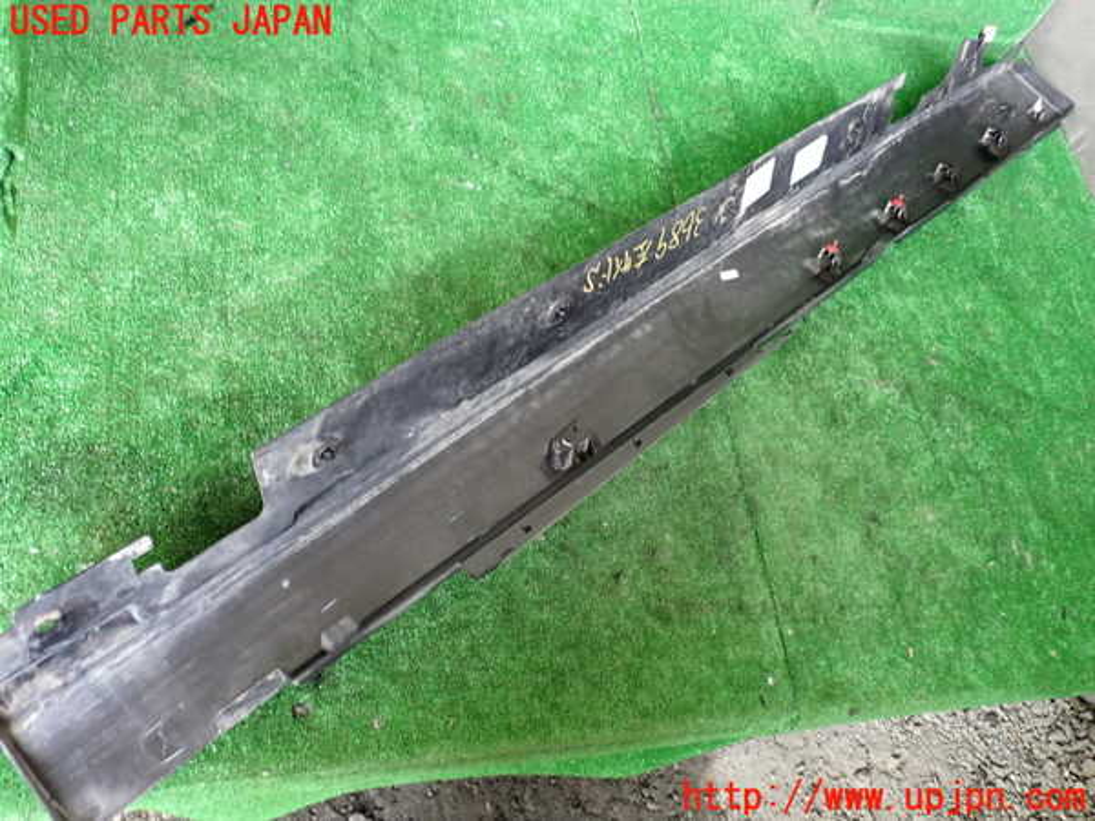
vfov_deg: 46.8
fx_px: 949
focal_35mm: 30
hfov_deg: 60.0
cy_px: 410
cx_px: 548
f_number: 2.3
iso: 400
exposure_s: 1/50
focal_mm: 5.4
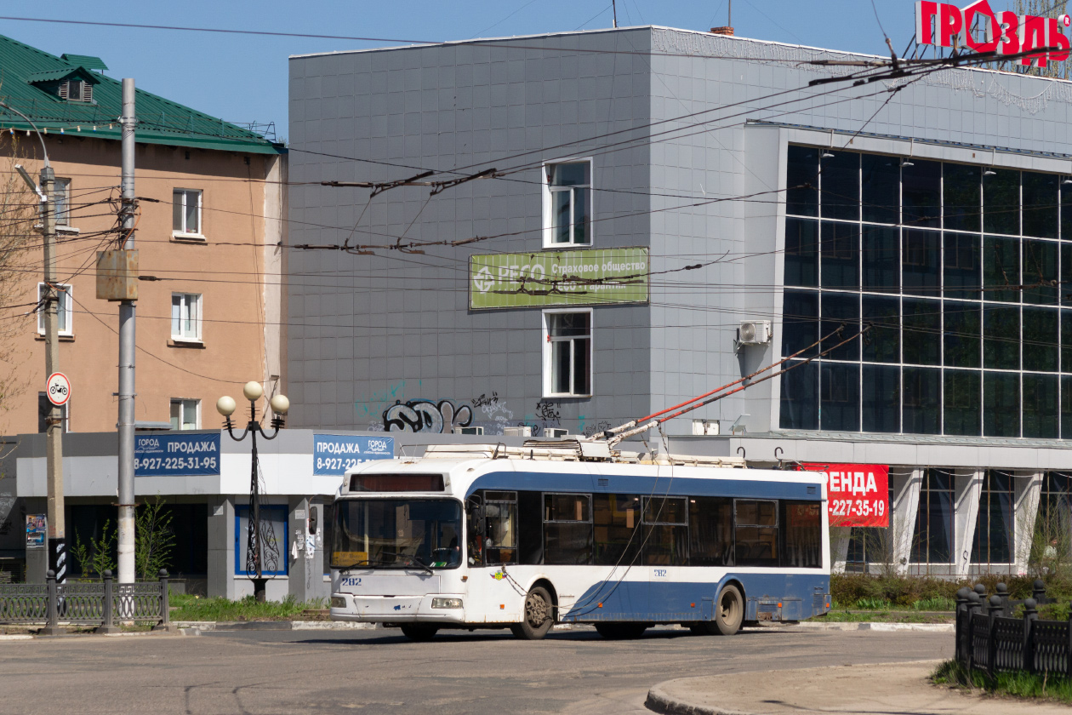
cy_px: 358
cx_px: 536
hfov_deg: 13.7
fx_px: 4466
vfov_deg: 9.1
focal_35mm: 150
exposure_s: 1/2000
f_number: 7.1
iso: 400
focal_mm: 100
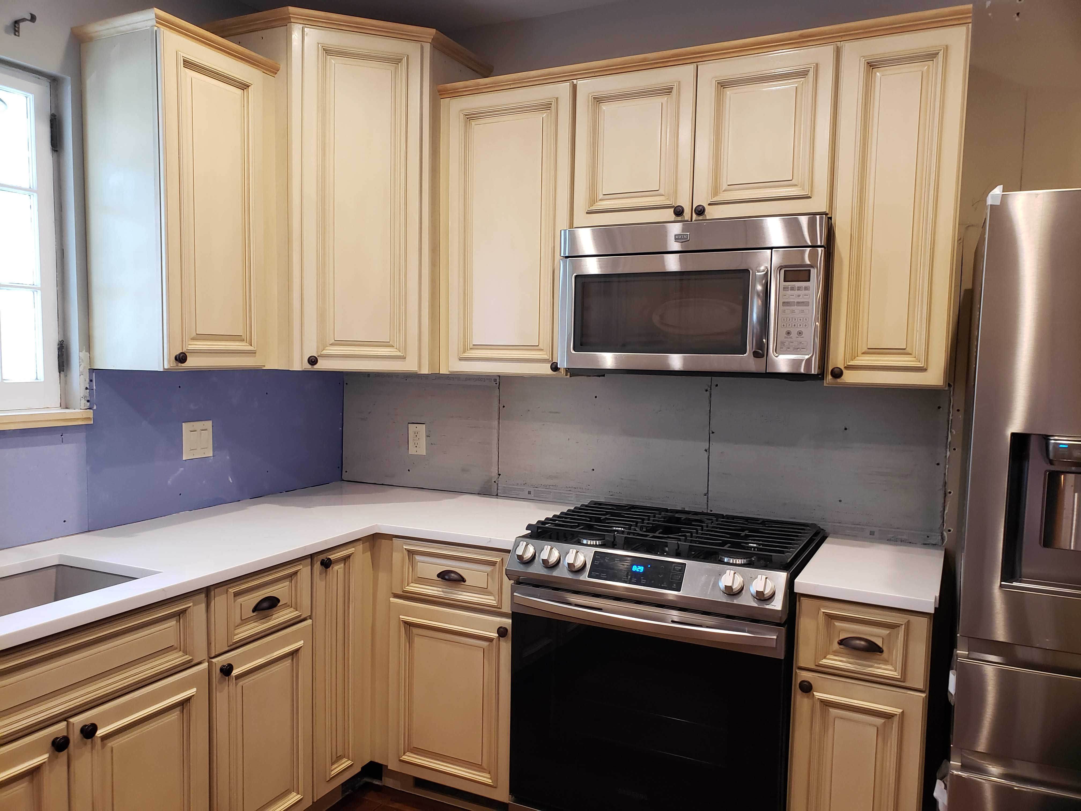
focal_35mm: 26
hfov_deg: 67.3
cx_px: 540
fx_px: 812
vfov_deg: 53.1
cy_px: 406
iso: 320
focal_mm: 4.3
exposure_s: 1/30
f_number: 2.4
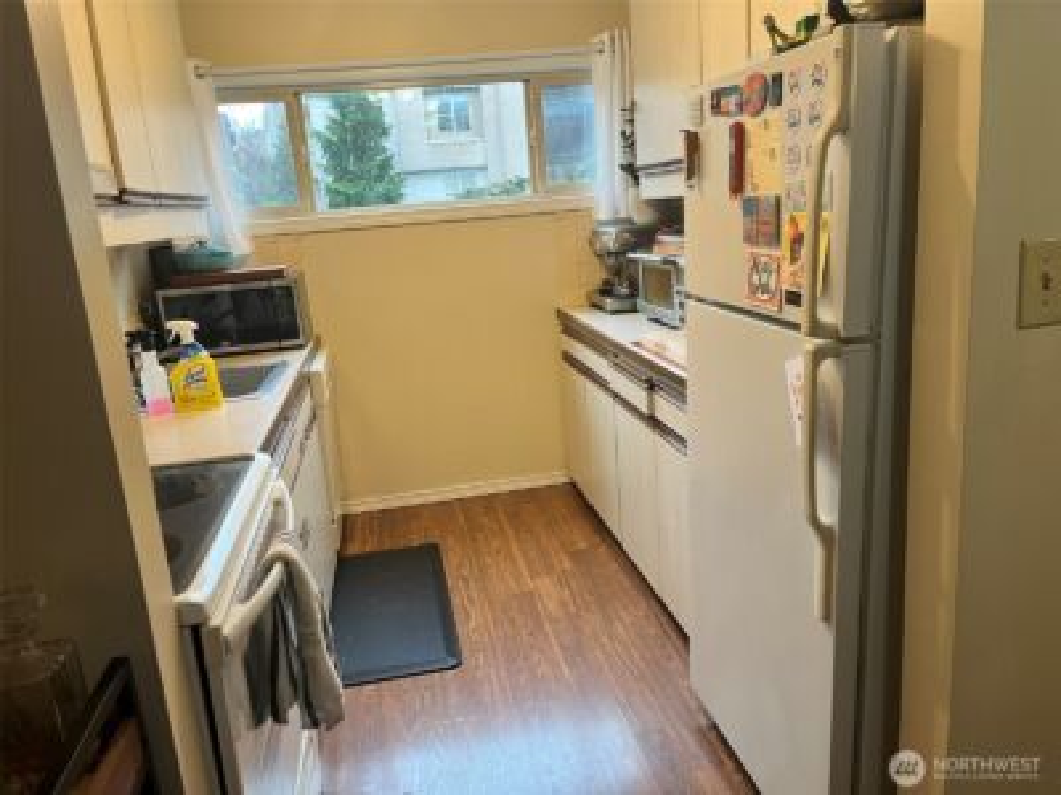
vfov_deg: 53.1
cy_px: 398
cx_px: 530
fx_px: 797
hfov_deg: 67.3
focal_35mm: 26
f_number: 1.6
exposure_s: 1/60
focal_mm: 5.1
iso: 100
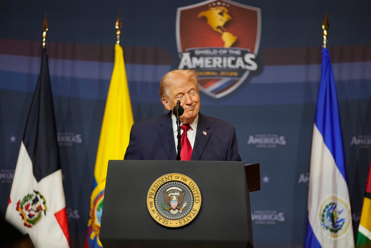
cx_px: 186
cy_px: 124
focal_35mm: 128
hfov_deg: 16.0
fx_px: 1319
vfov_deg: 10.7
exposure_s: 1/400
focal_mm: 128
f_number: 2.8
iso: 1600
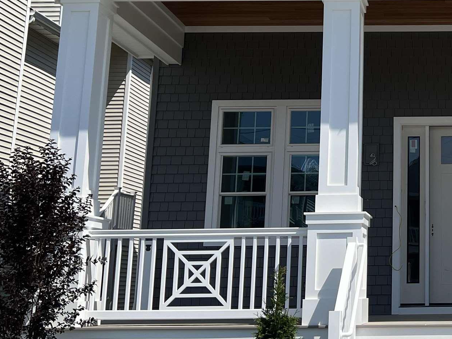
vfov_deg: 22.7
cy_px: 89
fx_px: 836
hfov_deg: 28.3
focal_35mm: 64
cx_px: 456
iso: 50
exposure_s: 1/5587
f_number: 1.5
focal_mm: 5.7
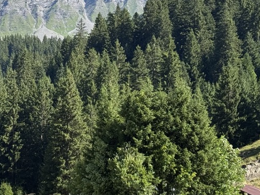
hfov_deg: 19.6
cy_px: 117
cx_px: 56
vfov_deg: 14.9
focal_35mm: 99
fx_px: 744
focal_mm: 6.76
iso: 64
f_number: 1.78
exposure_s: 1/1339
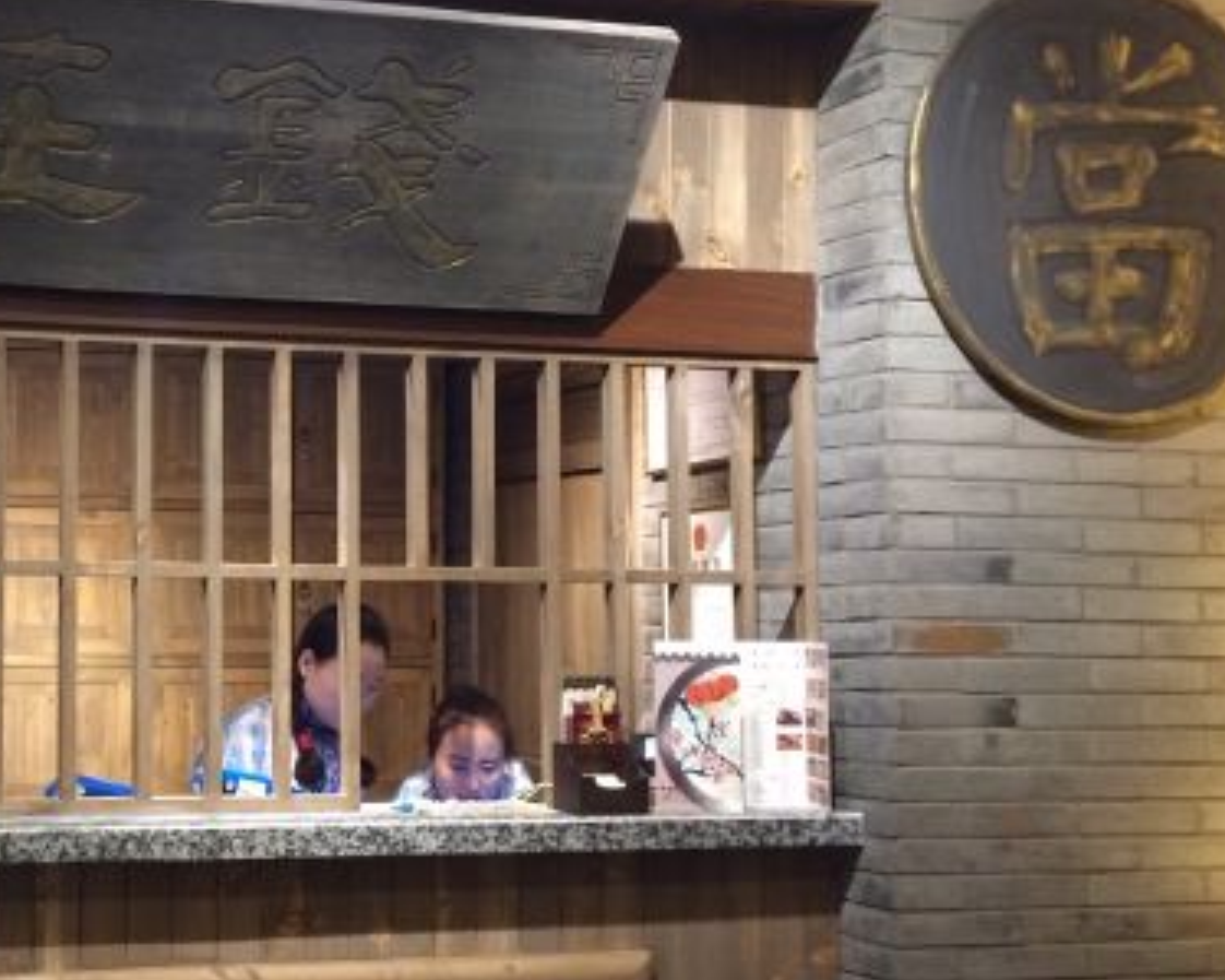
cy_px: 483
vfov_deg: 28.6
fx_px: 1921
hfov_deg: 33.7
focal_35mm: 53
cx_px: 157
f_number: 2.2
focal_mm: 4.15
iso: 320
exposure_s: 1/33
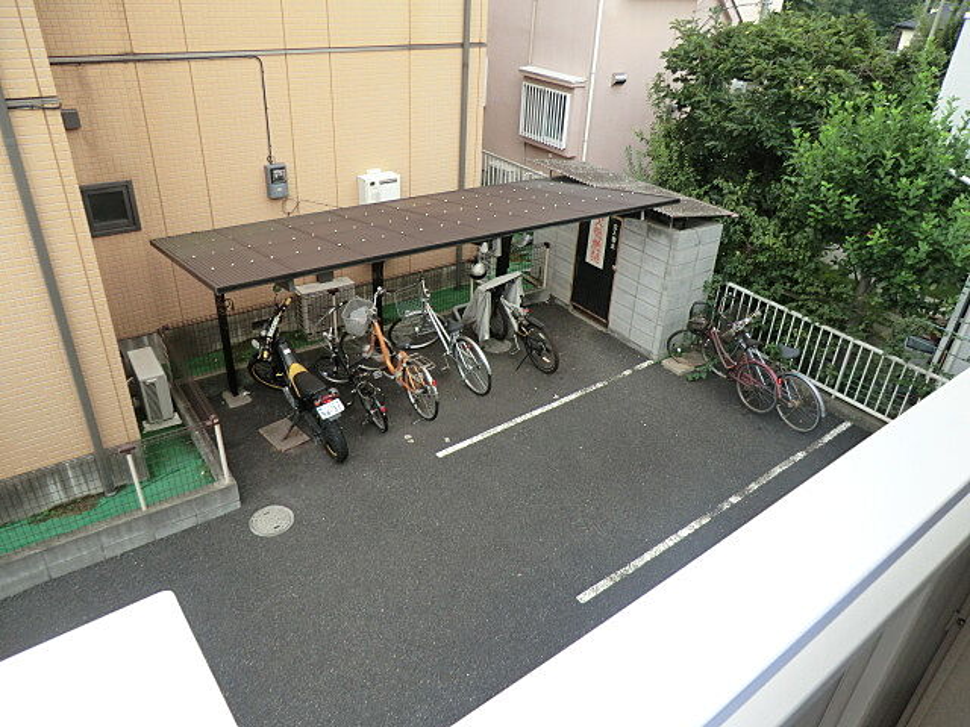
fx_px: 673
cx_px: 485
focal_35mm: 24
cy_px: 364
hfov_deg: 71.6
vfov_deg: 56.8
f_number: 3.2
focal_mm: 4.3
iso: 80
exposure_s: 1/80
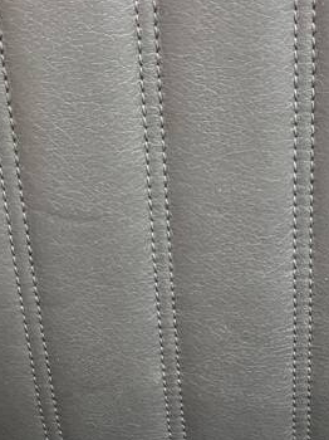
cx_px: 314
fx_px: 1510
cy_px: 958
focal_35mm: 119
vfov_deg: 13.5
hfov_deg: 12.3
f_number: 1.6
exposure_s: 1/122
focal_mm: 5.1
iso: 100
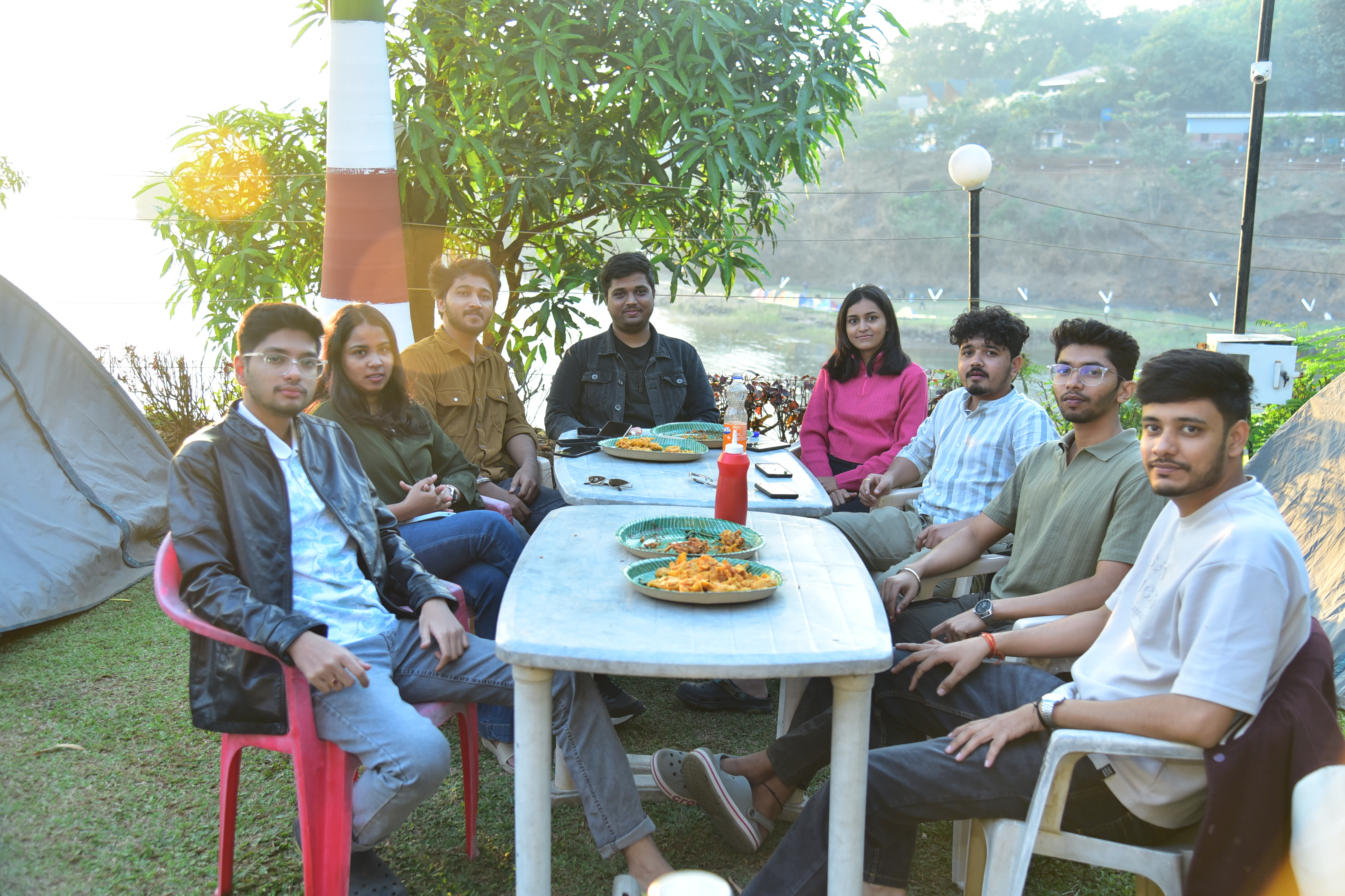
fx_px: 1420
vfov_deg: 35.1
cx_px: 672
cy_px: 448
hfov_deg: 50.7
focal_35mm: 38
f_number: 4
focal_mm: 38
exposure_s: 1/125
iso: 500
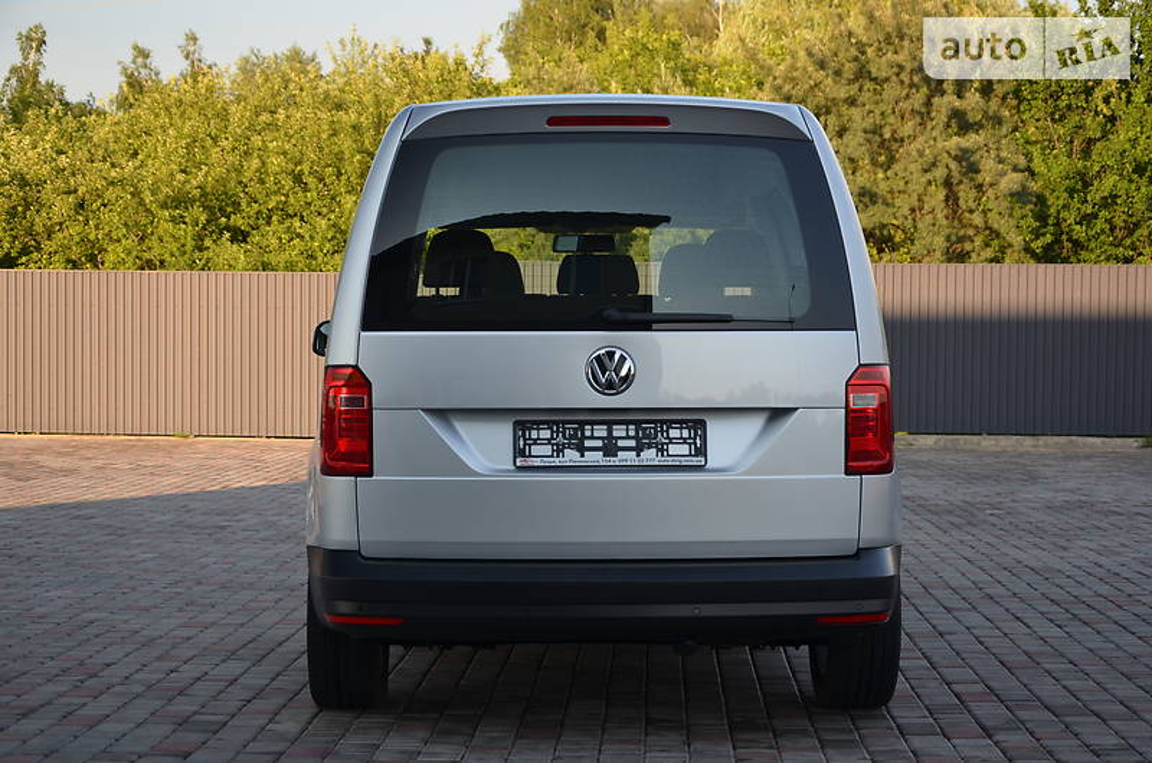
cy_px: 382
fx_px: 2299
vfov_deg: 18.8
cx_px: 576
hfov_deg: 28.1
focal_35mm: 72
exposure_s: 1/125
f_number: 5.6
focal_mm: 48
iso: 250
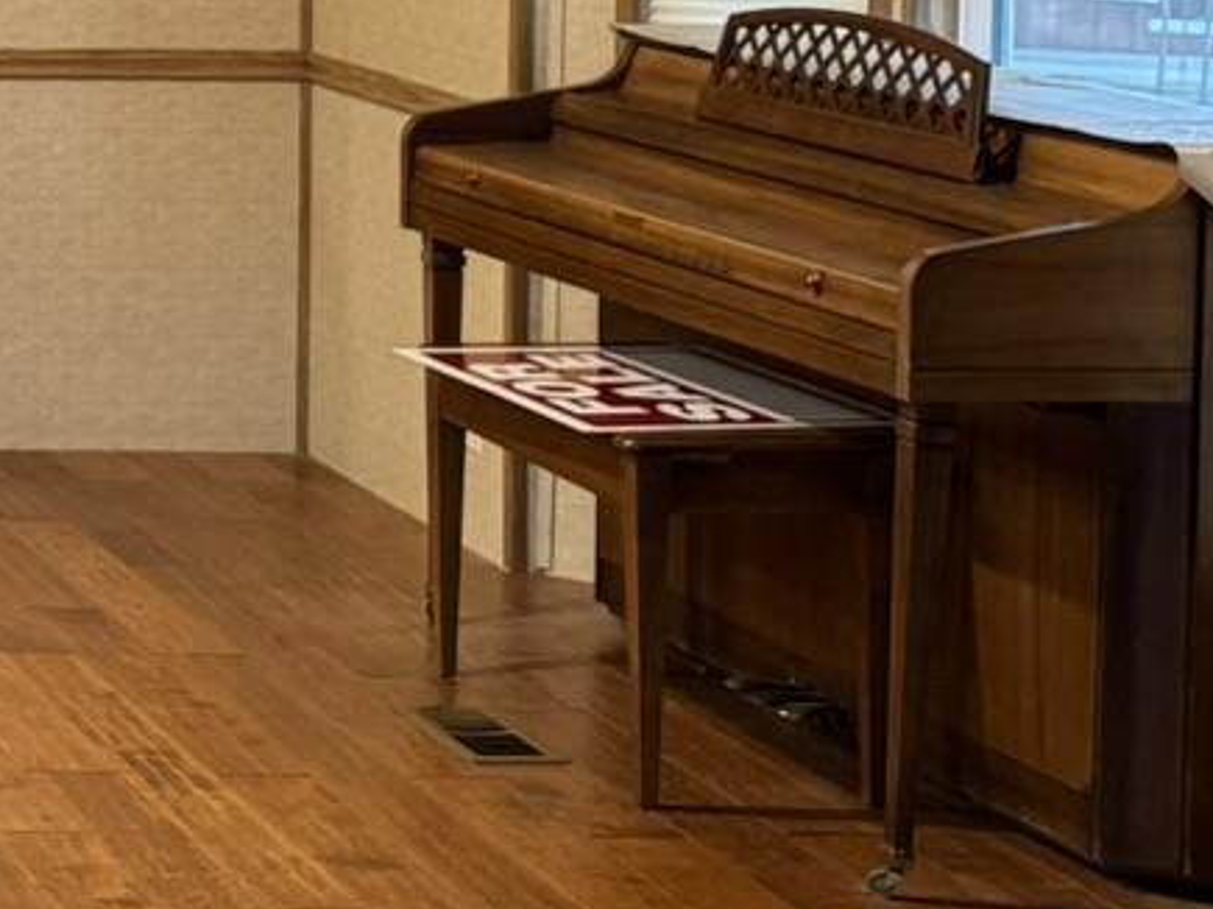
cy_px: -268
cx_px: -990
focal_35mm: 113
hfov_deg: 15.1
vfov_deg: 12.7
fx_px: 3959
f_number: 1.78
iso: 320
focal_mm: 6.76
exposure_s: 1/60
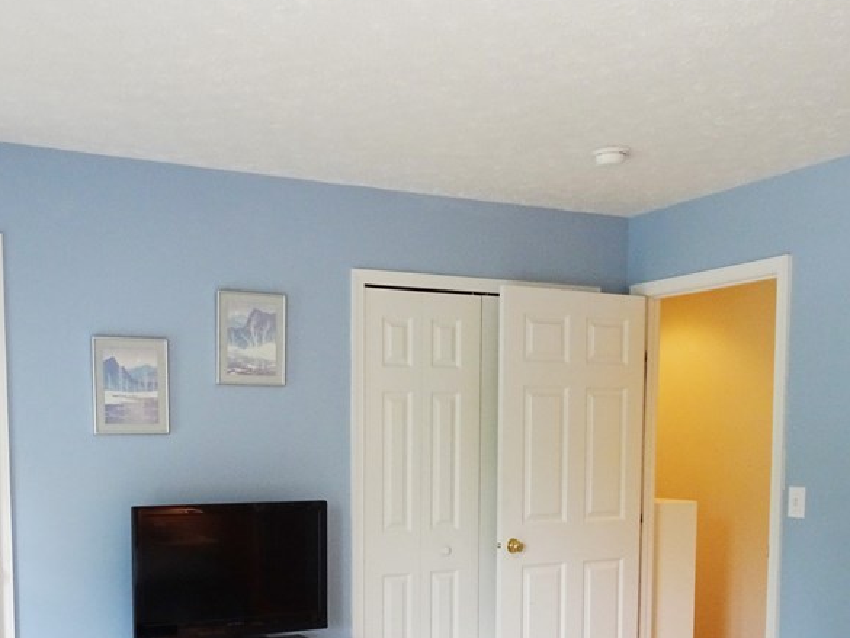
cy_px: 536
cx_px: 363
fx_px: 1032
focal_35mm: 42
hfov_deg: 44.7
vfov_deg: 33.1
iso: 200
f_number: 3.5
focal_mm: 4.1
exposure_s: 1/30
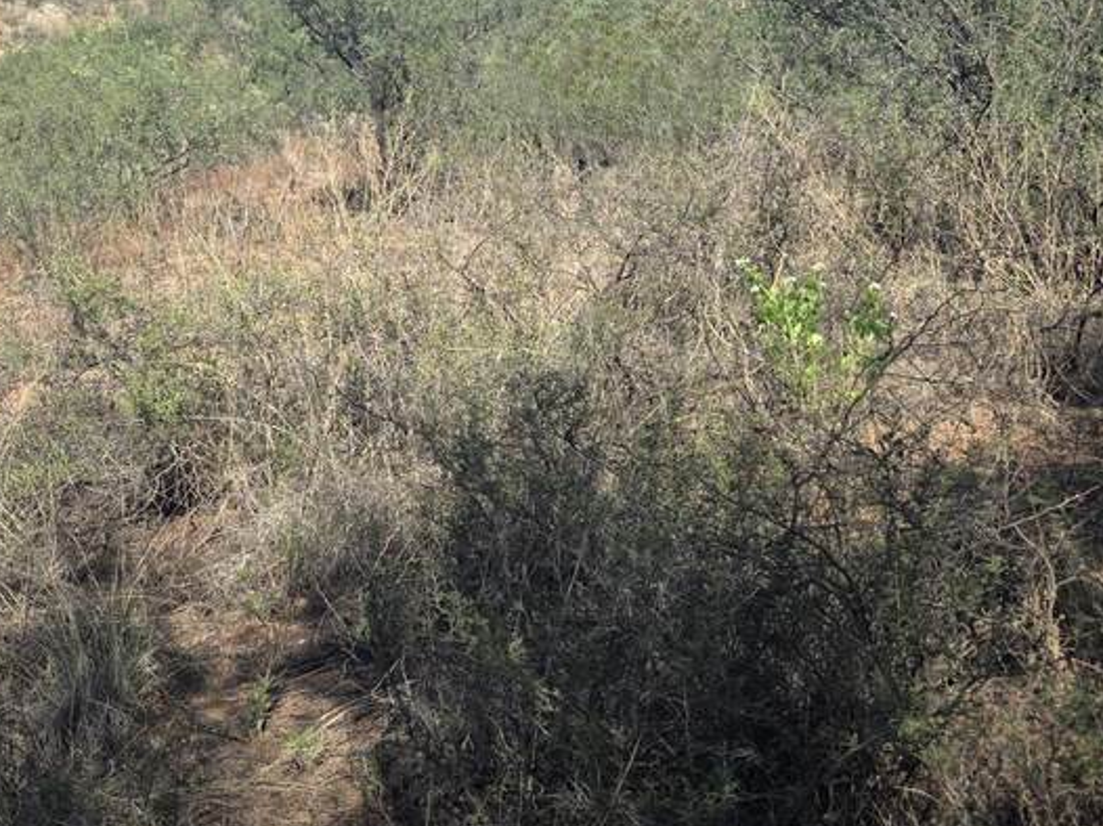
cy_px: 222
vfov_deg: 25.8
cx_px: 338
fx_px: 1784
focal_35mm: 56
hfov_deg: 33.9
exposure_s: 1/3512
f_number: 1.7
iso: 80
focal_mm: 6.3
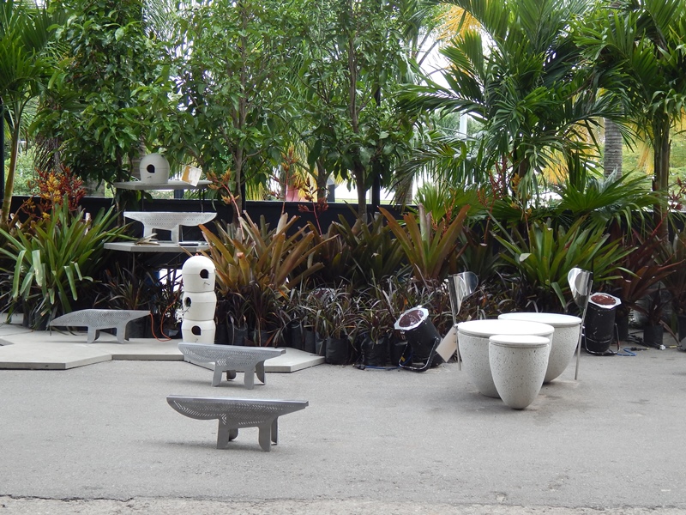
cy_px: 258
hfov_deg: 28.2
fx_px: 1367
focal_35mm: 69
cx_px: 343
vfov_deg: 21.3
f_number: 4.1
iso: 125
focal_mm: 12.3
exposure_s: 1/125
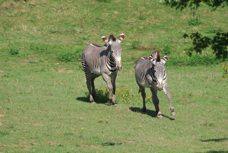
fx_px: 2853
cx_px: 114
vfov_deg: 3.1
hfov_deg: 4.6
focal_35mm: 450
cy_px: 76
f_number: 8
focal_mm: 300
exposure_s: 1/200
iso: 100
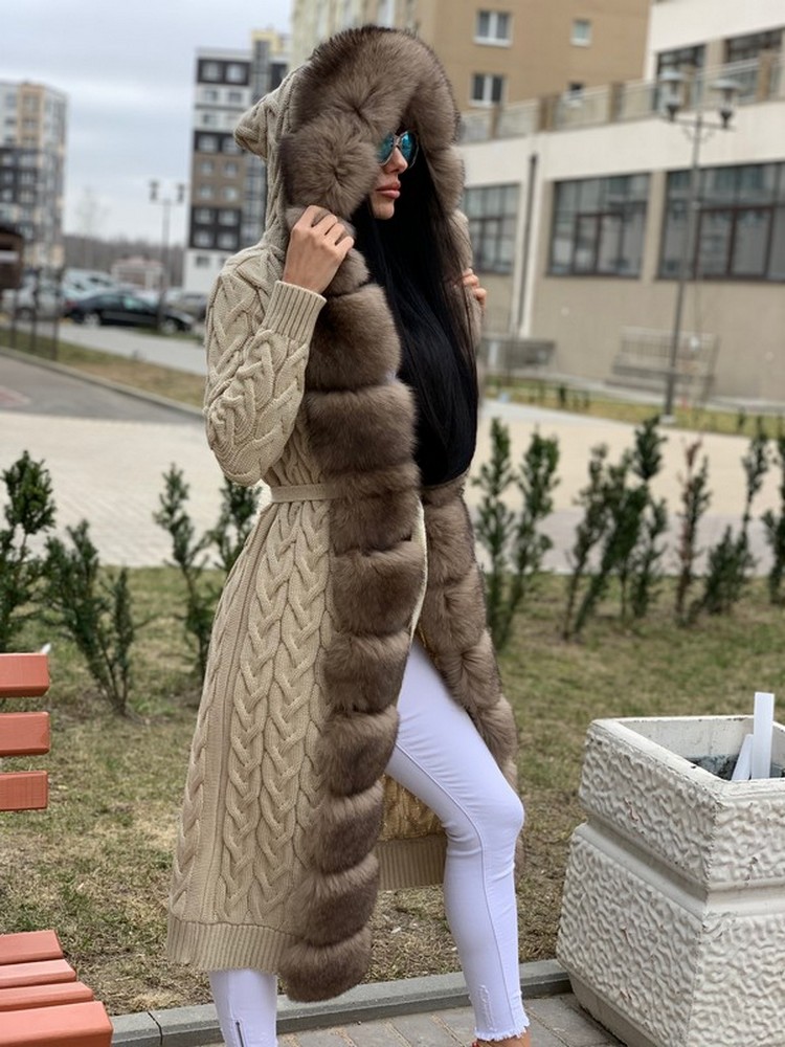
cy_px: 524
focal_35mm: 52
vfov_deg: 36.8
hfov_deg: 28.0
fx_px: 1572
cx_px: 392
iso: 25
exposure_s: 1/122
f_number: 2.4
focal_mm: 6
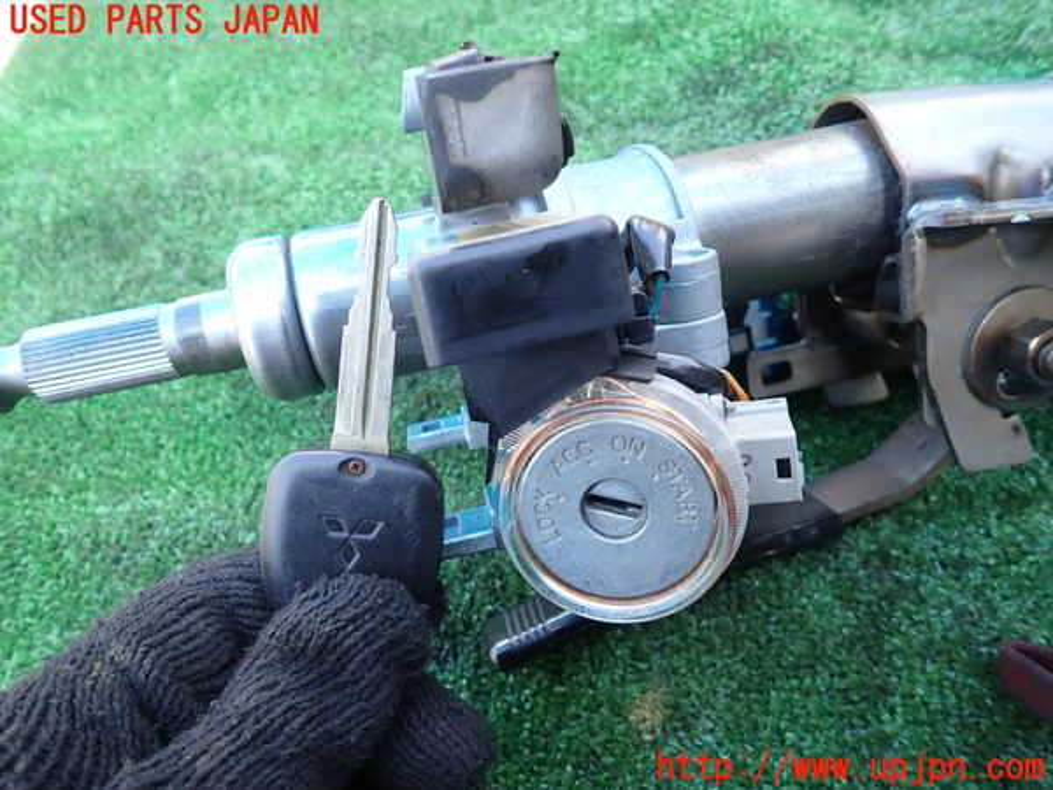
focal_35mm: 25
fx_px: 760
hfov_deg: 69.4
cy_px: 395
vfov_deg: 54.9
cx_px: 526
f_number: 2
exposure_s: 1/100
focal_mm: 4.5
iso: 100
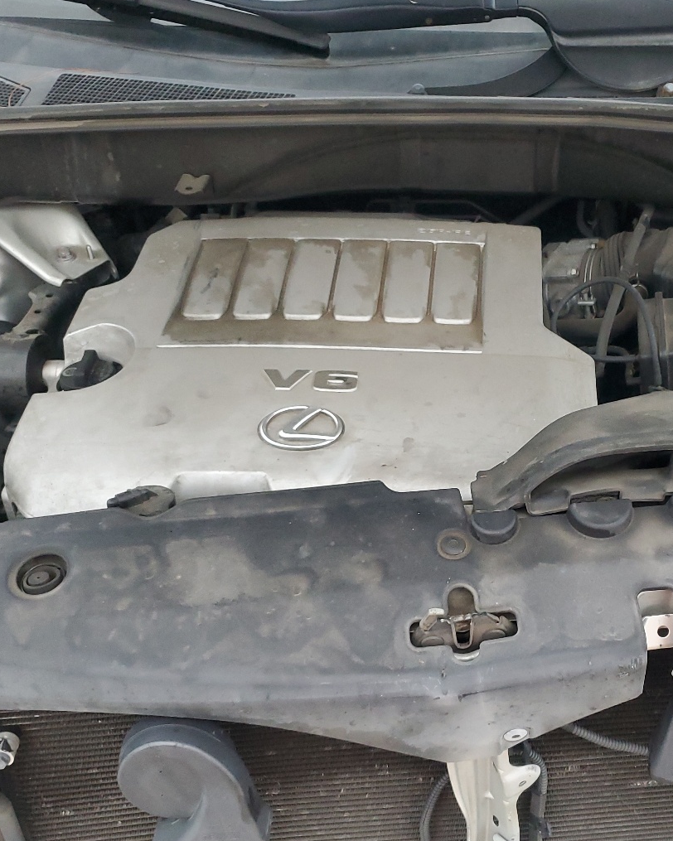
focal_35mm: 40
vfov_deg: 45.7
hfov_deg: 36.7
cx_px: 485
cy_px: 484
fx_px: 996
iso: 247
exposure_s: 1/60.2
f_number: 1.5
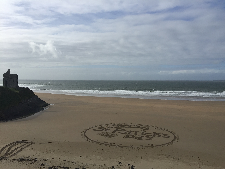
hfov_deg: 61.7
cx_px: 112
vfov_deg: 48.2
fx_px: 188
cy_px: 84
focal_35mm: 29
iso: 32
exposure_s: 1/4405
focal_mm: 4.15
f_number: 2.2
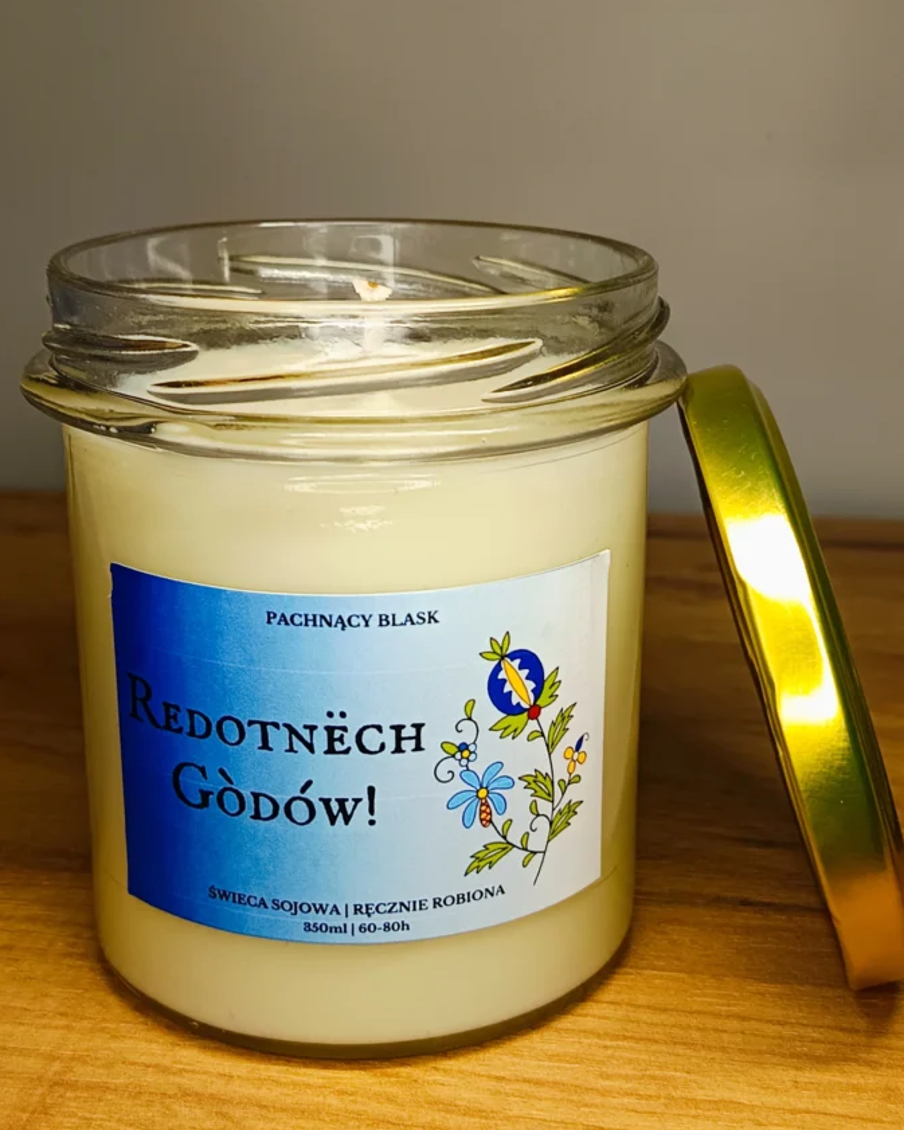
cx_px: 466
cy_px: 597
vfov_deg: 66.0
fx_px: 869
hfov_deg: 54.9
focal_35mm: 26
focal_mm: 5.31
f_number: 1.7
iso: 148
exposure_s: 1/50
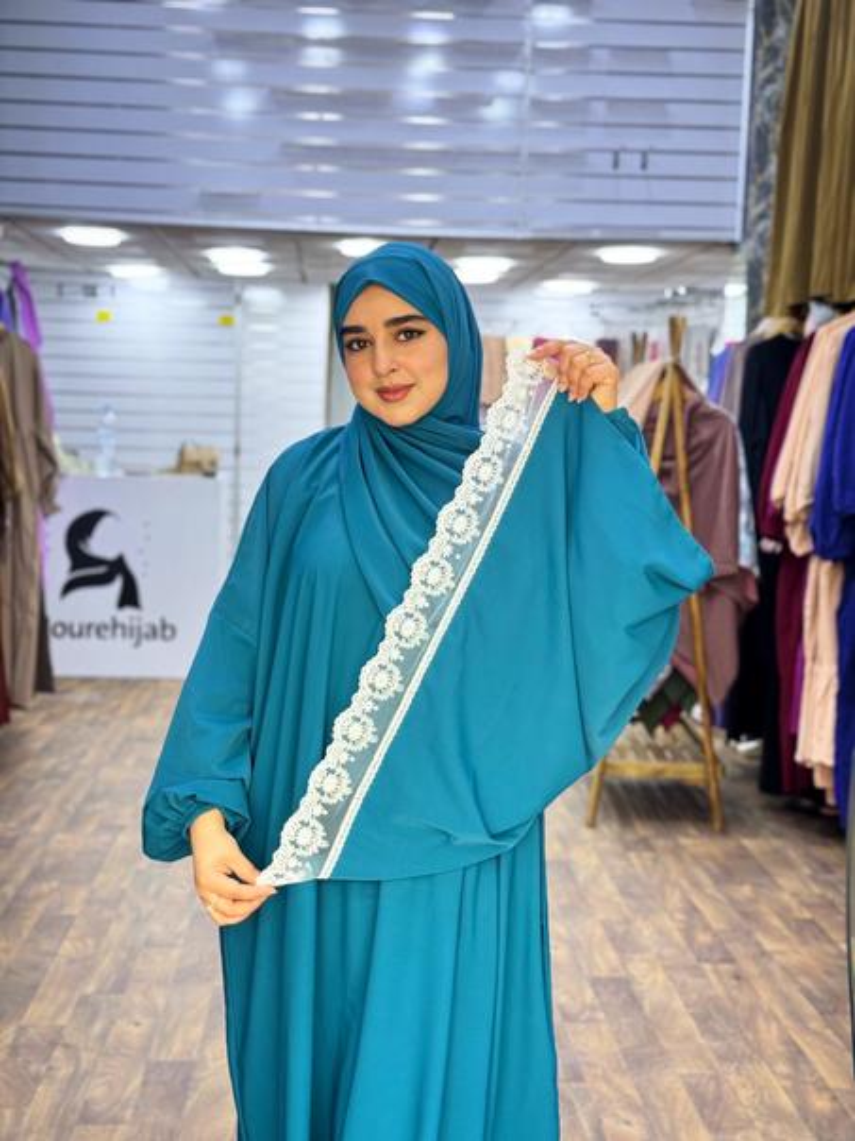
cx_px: 428
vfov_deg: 39.7
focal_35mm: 48
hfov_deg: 30.3
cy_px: 570
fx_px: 1581
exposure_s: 1/123
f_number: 1.78
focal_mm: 6.76
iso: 80
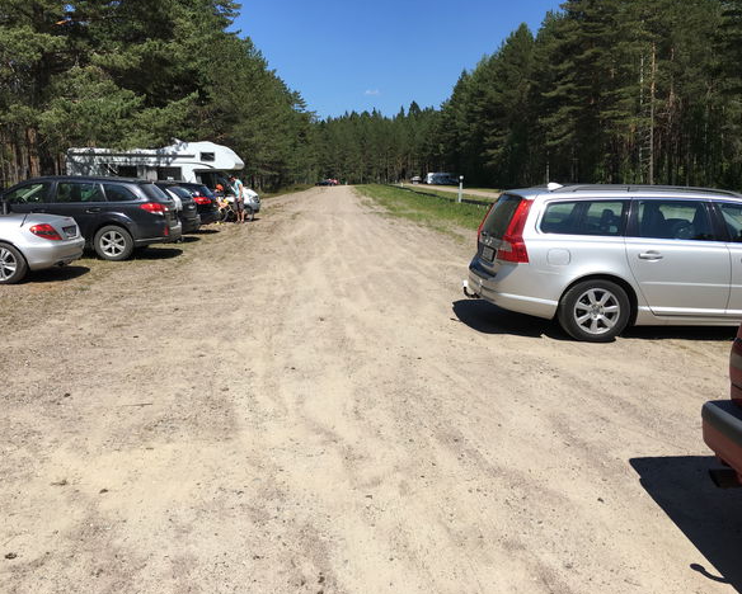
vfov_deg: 47.2
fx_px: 681
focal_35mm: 31
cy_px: 296
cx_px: 356
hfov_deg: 57.1
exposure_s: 1/1832
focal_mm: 4.15
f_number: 2.2
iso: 25
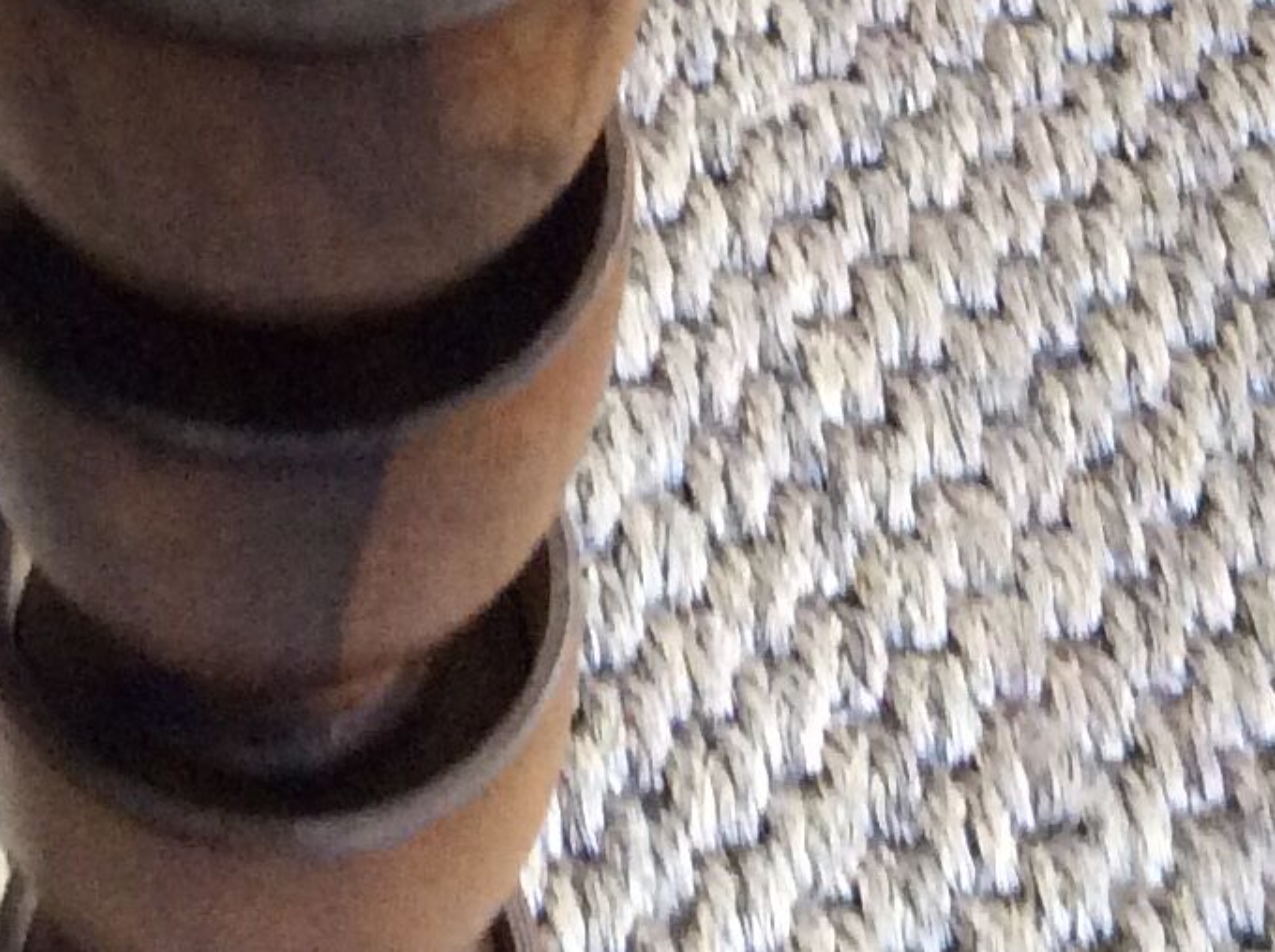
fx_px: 4487
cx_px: 94
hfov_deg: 15.9
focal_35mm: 122
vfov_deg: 11.5
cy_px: -605
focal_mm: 3.3
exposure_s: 1/25
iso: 200
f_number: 2.4
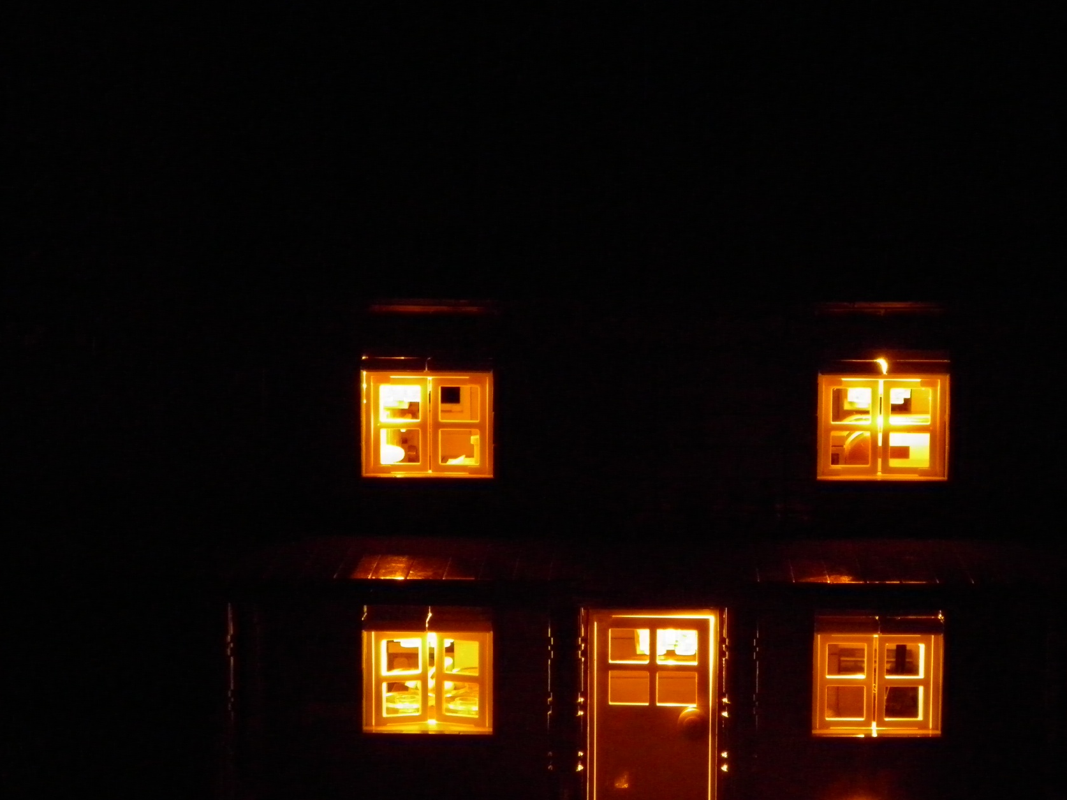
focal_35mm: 75
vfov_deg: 19.6
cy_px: 435
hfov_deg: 25.9
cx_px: 683
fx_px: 2311
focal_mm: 8.9
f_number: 3.5
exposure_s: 1/2
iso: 400
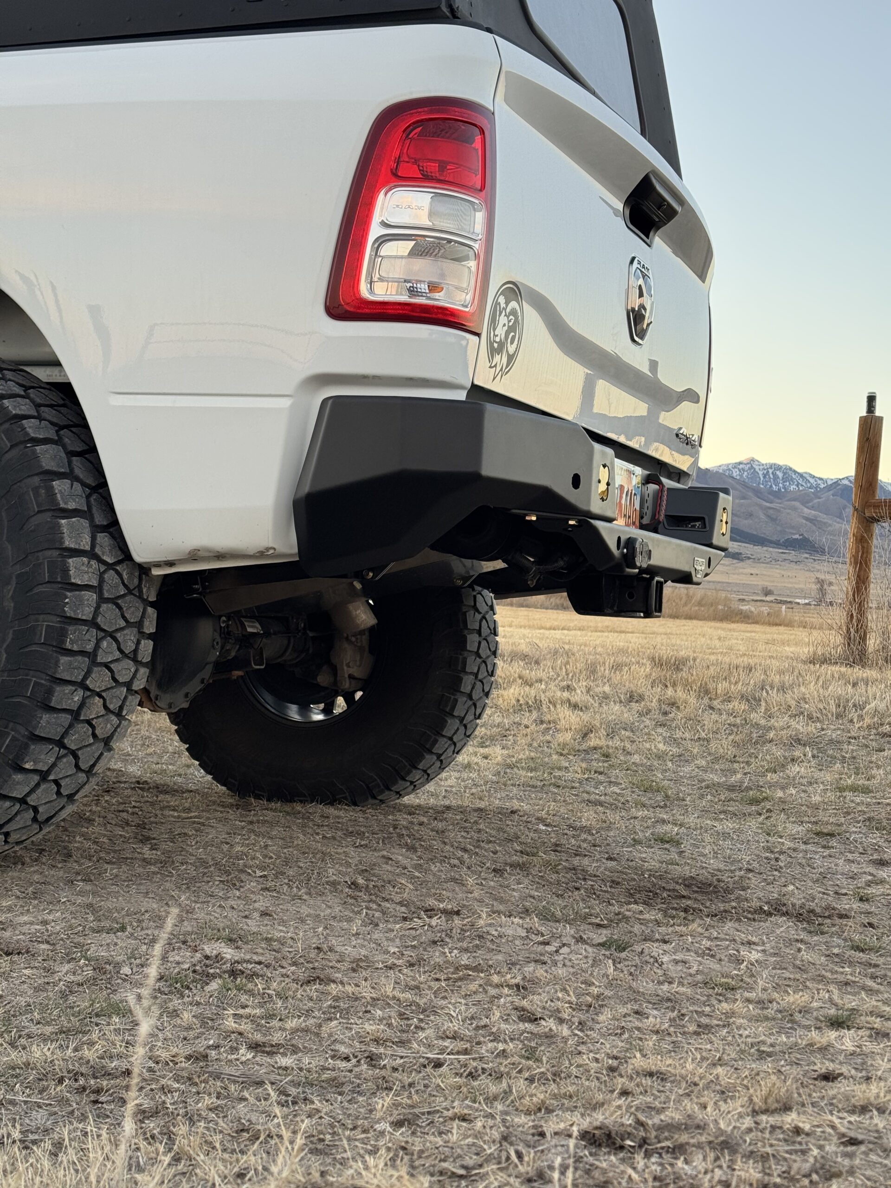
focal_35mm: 48
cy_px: 594
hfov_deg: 30.3
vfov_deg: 39.7
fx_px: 1647
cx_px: 446
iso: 80
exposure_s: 1/121
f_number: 1.78
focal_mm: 6.76
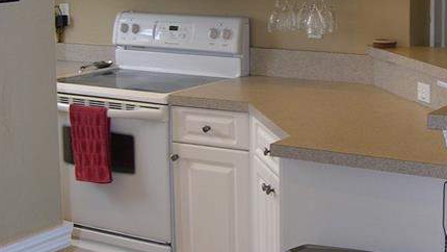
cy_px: 60
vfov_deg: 16.2
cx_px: 298
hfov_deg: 28.4
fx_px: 877
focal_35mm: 74
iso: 100
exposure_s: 1/30
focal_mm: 8
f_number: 2.8
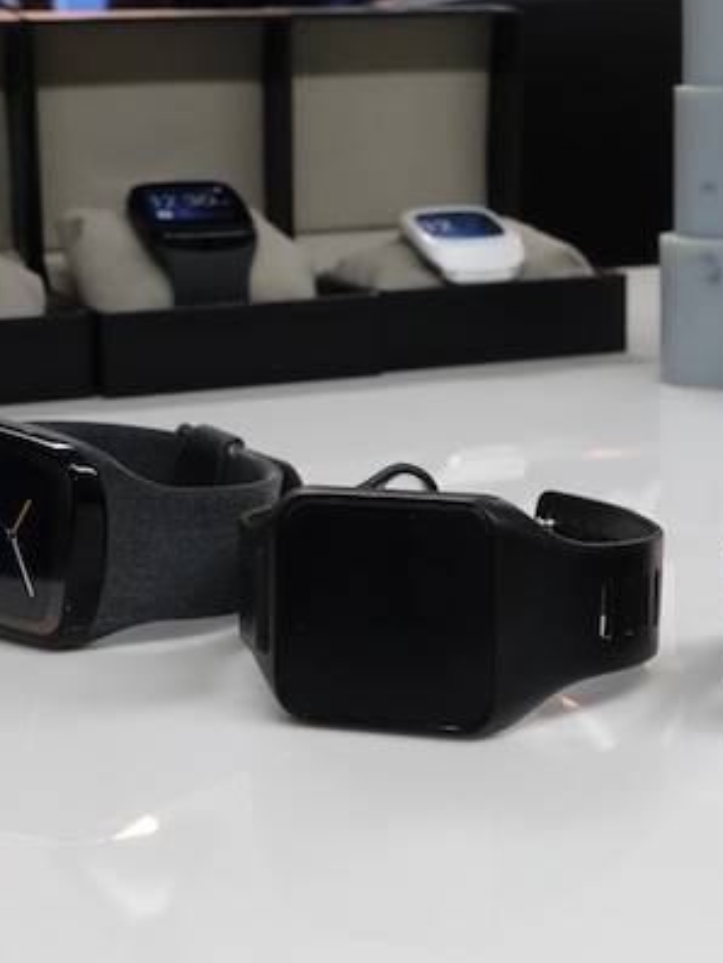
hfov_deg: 19.1
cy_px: 480
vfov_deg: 25.3
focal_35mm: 77
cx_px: 476
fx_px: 2143
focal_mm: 19.29
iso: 1250
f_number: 7.1
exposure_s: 1/60
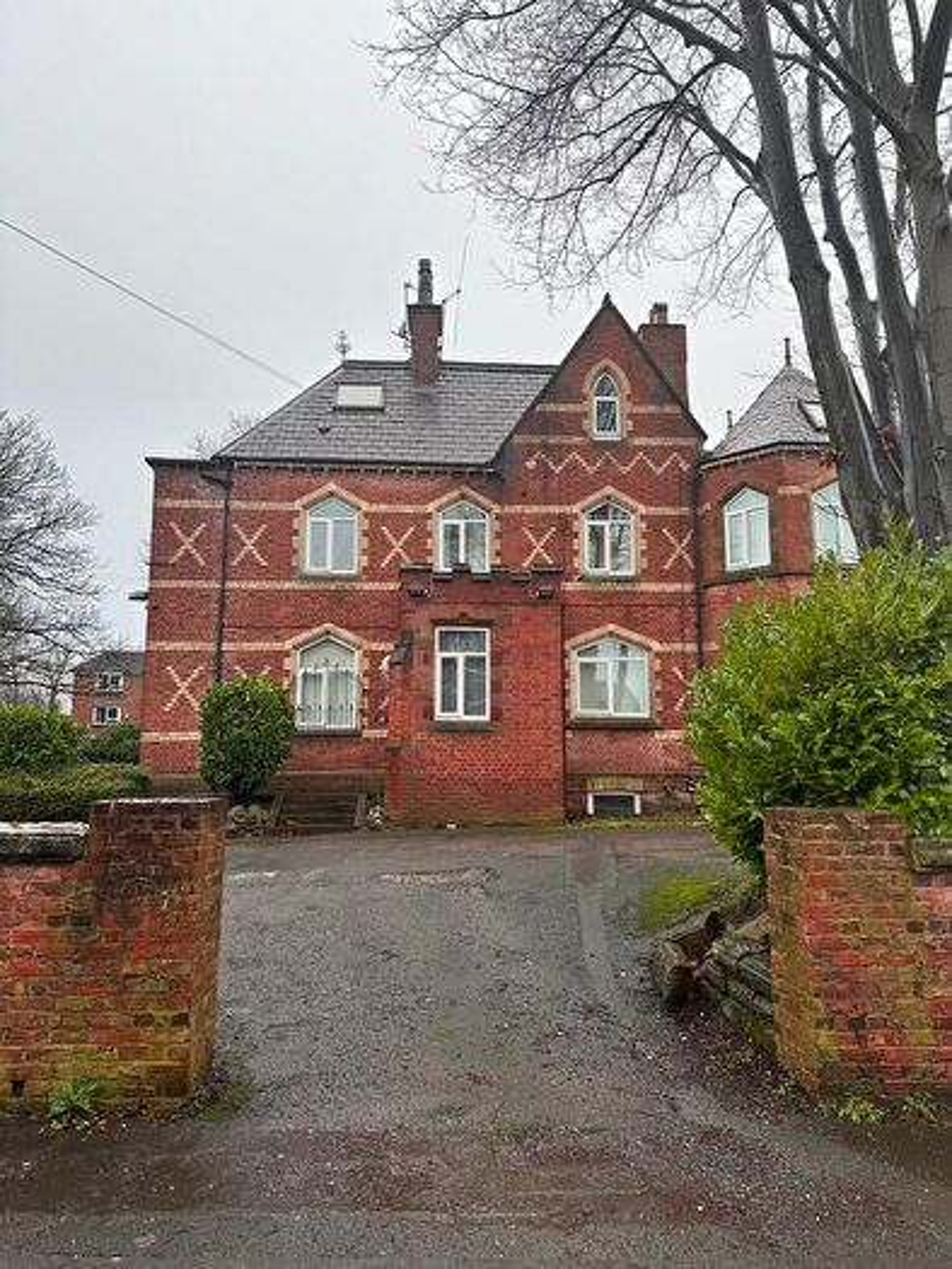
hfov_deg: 56.8
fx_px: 880
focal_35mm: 24
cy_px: 634
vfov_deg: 71.6
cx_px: 476
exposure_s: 1/121
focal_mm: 6.86
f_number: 1.78
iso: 80
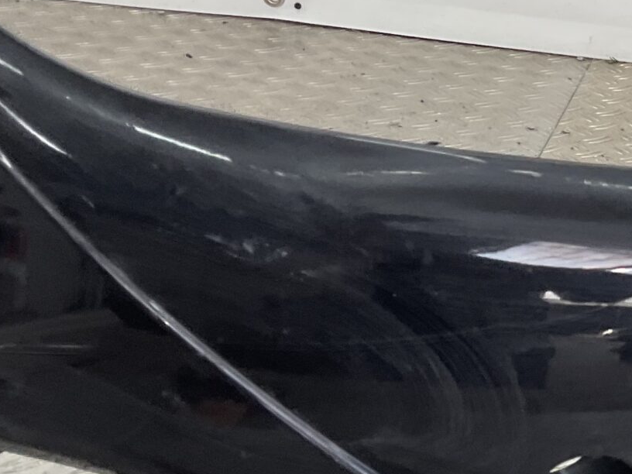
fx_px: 1661
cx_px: 947
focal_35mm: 91
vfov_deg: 16.2
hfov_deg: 18.9
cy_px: 207
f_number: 1.8
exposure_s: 1/120
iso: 25
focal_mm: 3
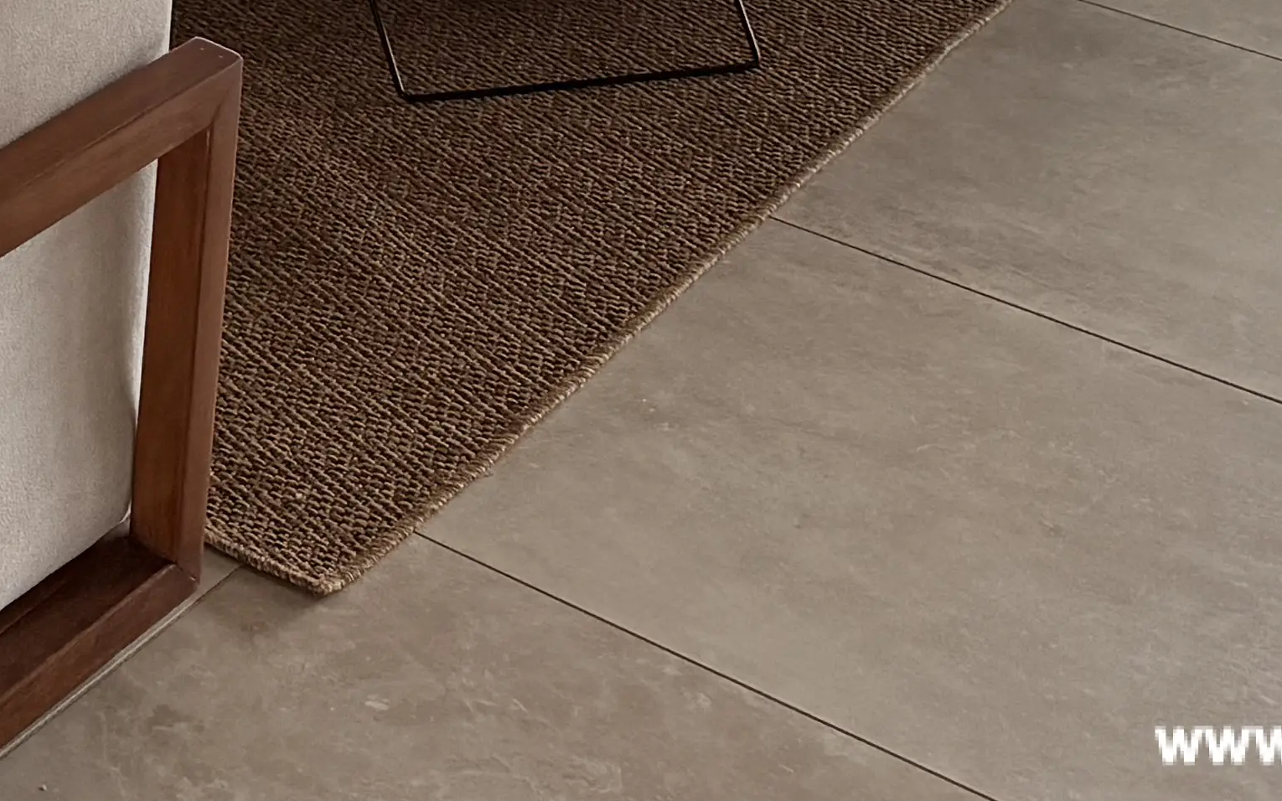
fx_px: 3319
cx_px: -558
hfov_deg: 19.5
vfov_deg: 11.8
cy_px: -980
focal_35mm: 95
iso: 200
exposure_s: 1/95
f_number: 1.78
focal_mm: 6.76
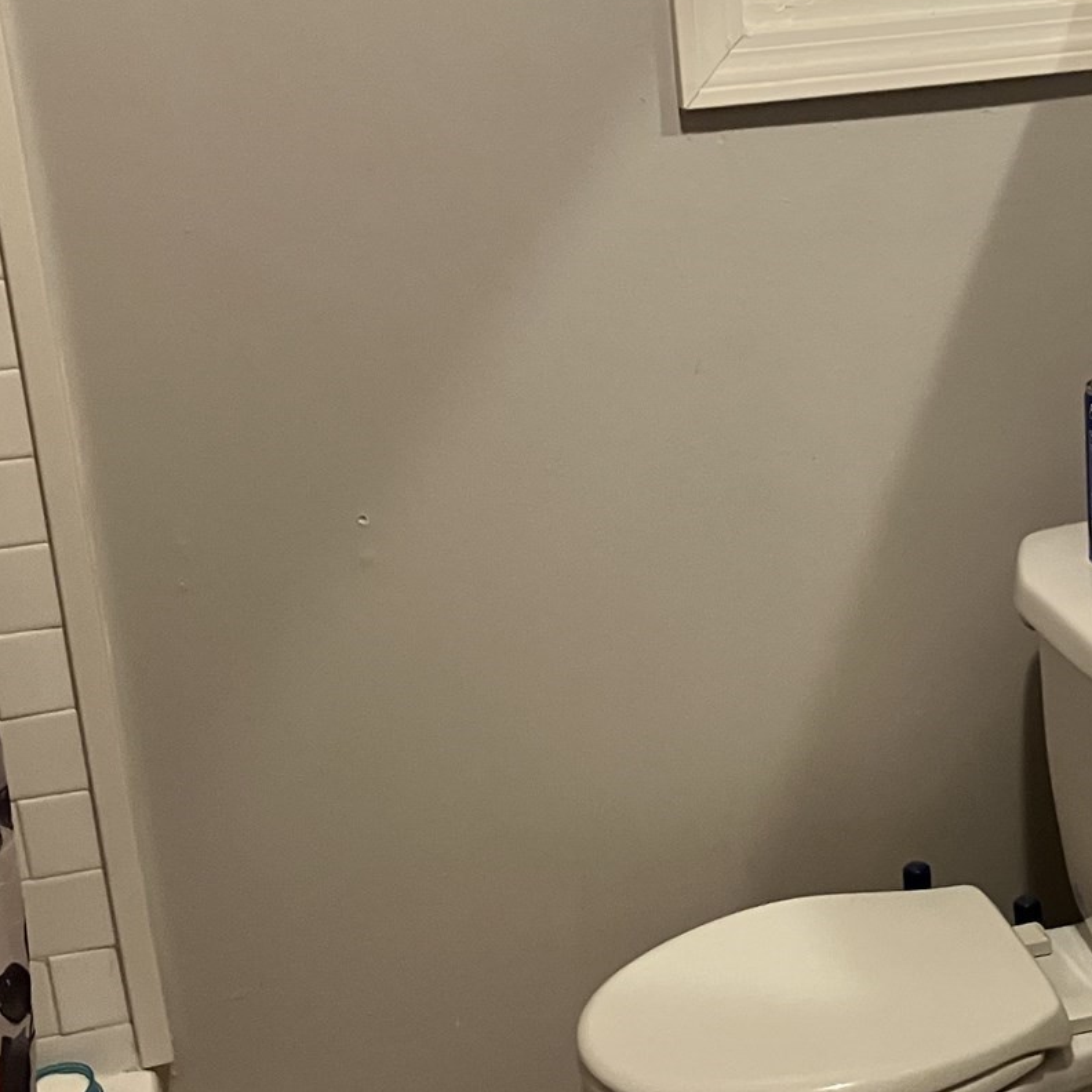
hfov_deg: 26.0
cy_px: 487
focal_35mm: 64
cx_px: 990
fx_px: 2284
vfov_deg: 26.9
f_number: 1.8
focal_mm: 3.99
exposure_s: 1/60
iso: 320
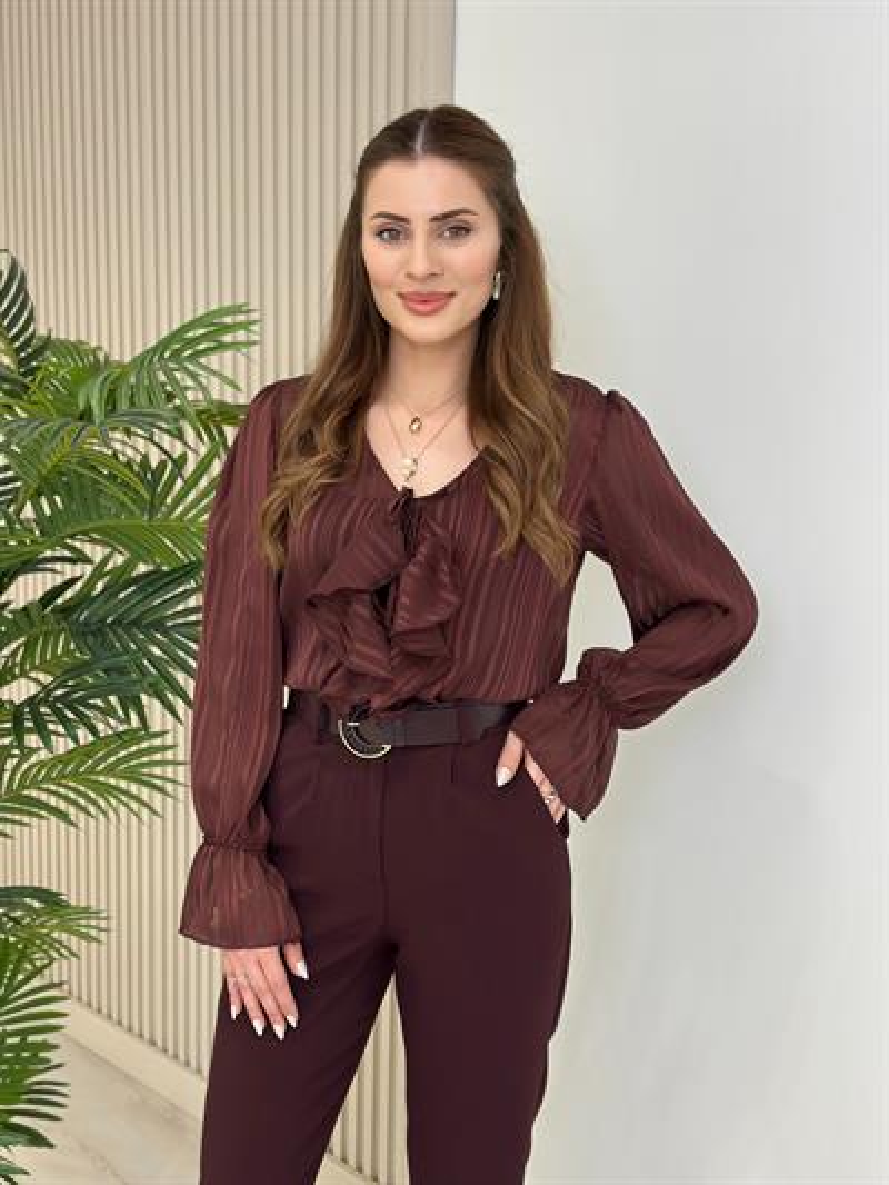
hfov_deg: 30.3
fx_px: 1643
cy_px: 592
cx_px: 444
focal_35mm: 48
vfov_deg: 39.6
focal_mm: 6.86
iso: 80
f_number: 1.78
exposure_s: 1/191
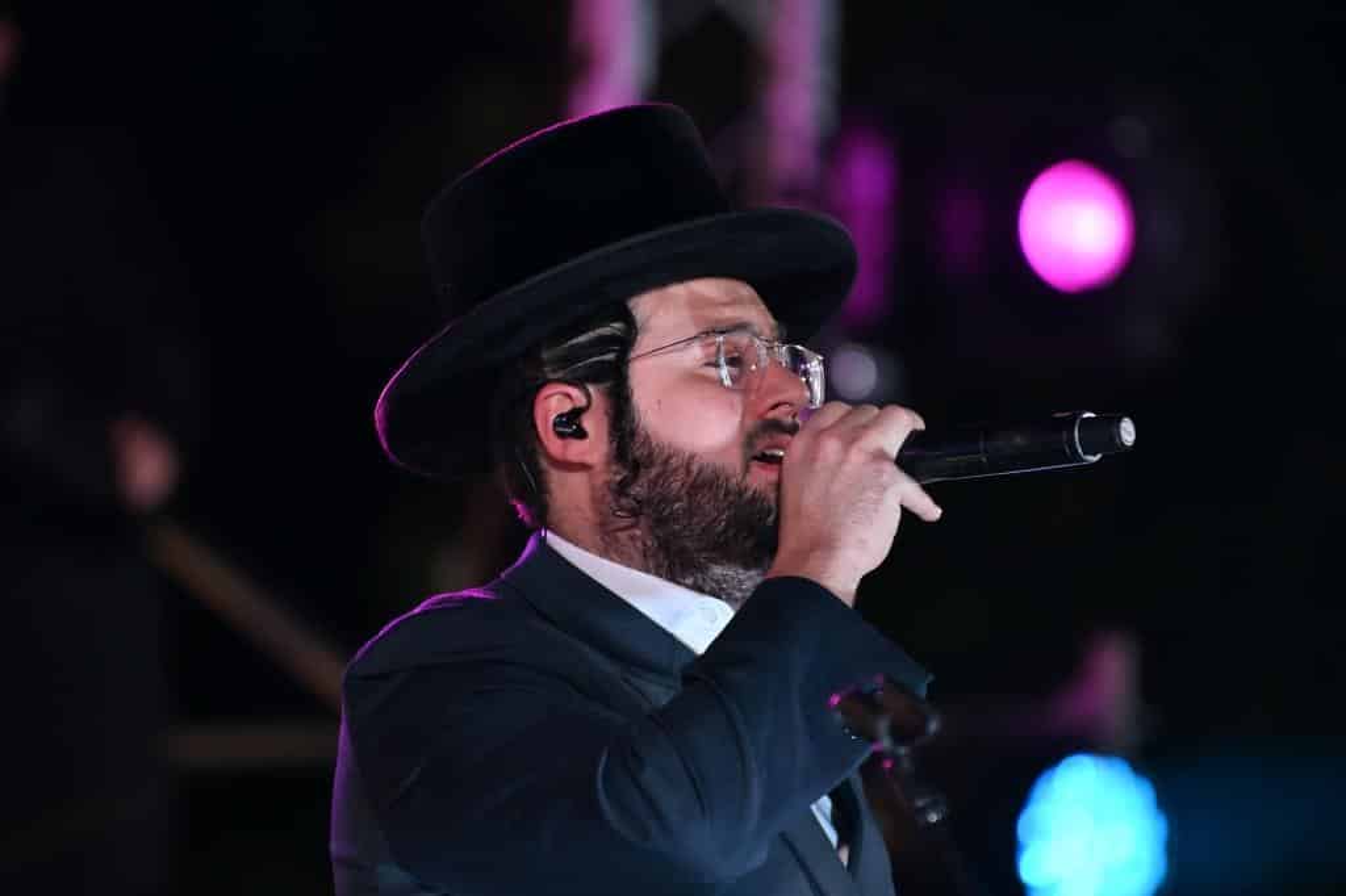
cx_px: 673
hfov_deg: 6.9
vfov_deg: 4.6
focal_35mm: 300
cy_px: 448
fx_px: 11212
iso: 125
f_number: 2.8
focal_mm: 200
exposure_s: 1/160
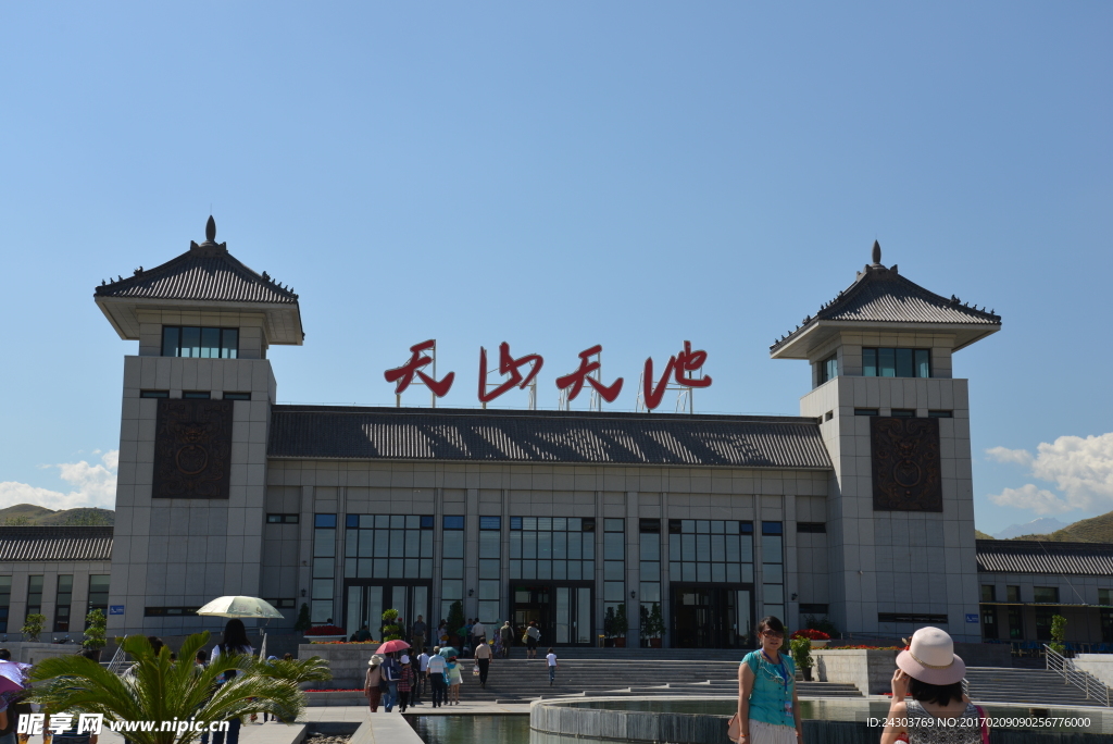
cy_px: 372
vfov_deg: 26.0
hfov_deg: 38.2
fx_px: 1609
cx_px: 556
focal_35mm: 52
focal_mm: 52
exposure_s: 1/320
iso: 100
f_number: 8
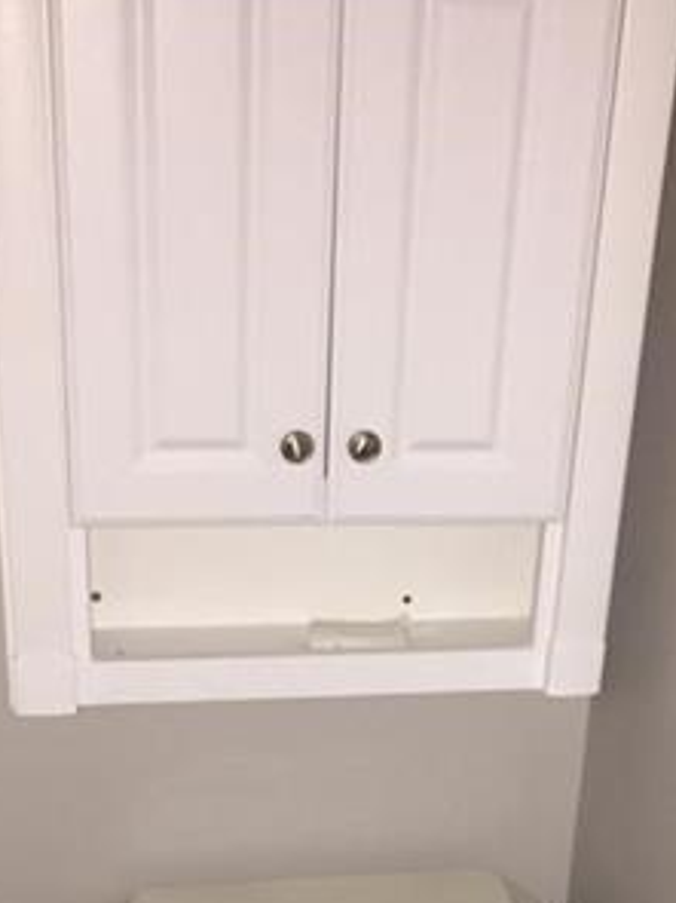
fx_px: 1537
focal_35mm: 59
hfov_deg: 24.7
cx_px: 422
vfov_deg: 31.6
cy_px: 765
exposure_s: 1/16
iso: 100
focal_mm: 4.15
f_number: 2.2
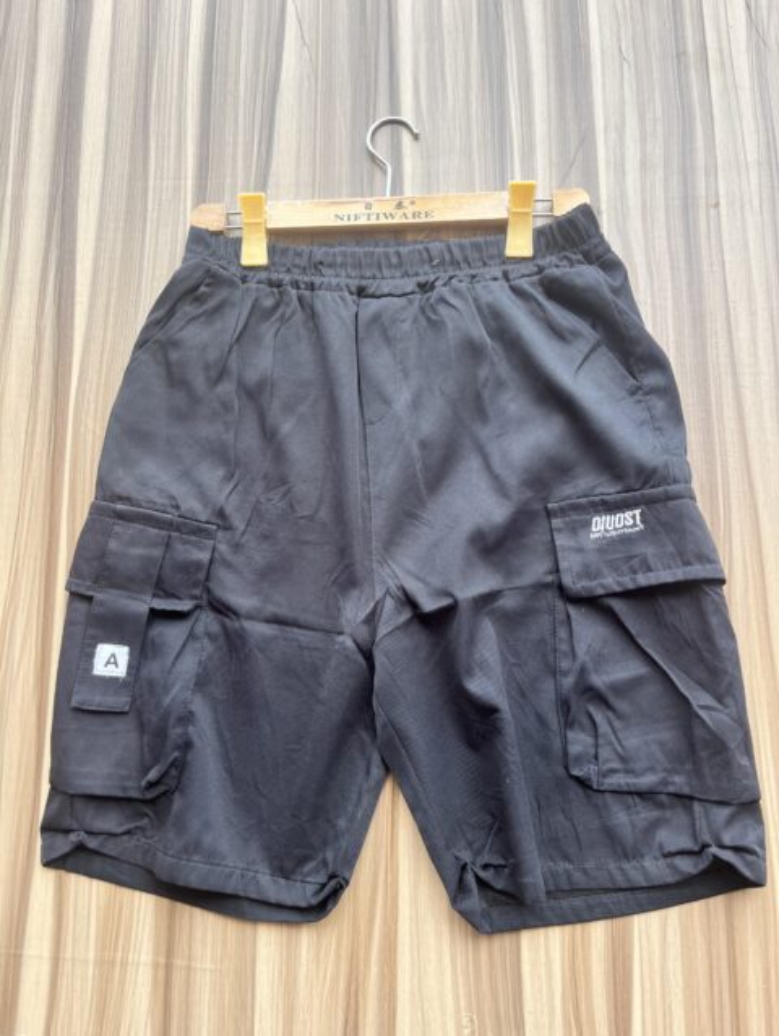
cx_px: 390
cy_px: 518
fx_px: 779
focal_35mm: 26
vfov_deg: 67.2
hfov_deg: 53.2
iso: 50
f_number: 1.6
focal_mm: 5.1
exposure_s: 1/314
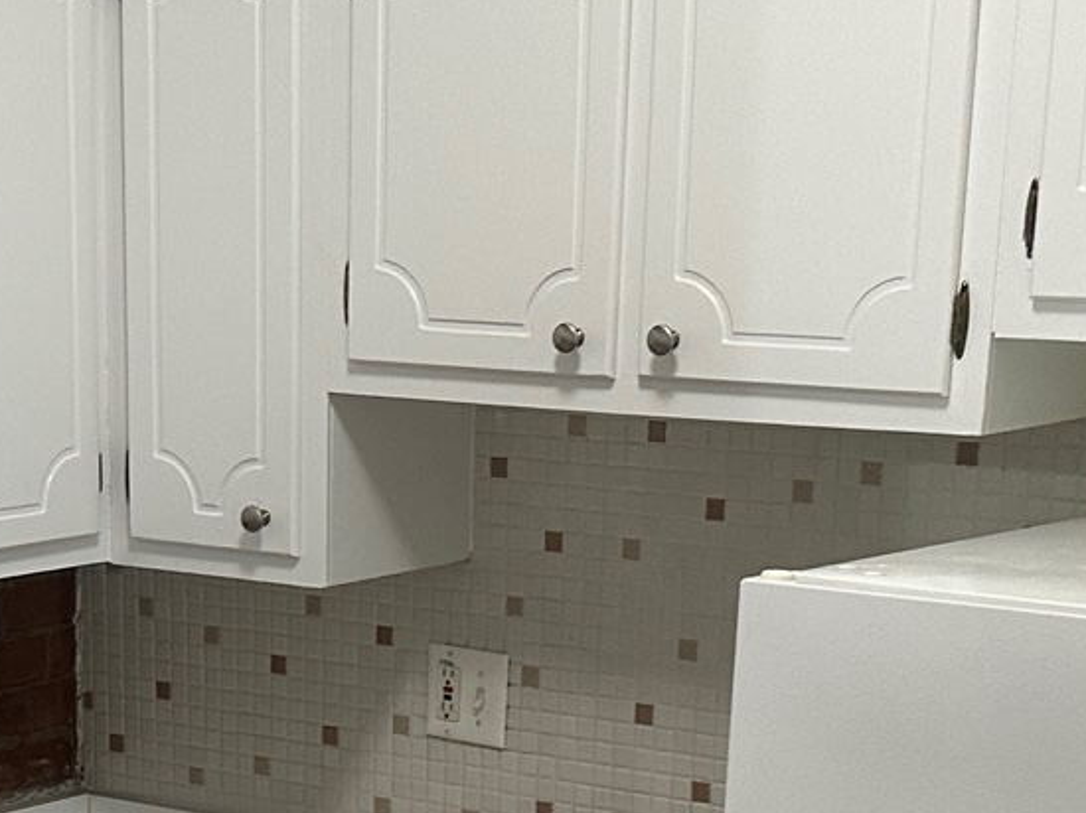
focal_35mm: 88
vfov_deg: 16.2
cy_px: 916
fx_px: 2760
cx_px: 349
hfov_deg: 22.2
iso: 200
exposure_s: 1/60
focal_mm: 6.86
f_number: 1.78
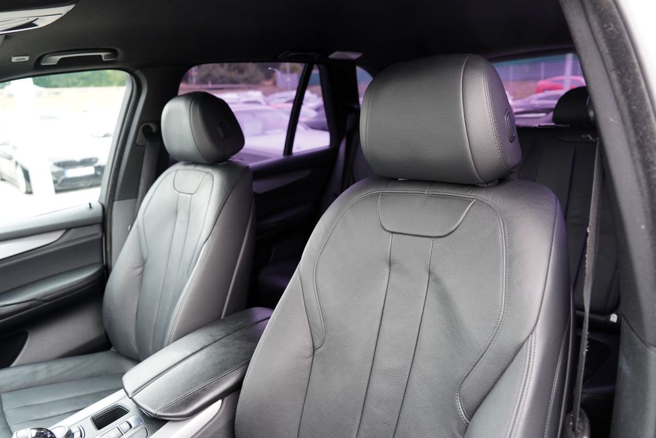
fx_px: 437
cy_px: 219
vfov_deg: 53.1
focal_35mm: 24
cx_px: 328
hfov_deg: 73.7
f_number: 4
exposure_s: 1/160
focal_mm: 24
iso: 1000
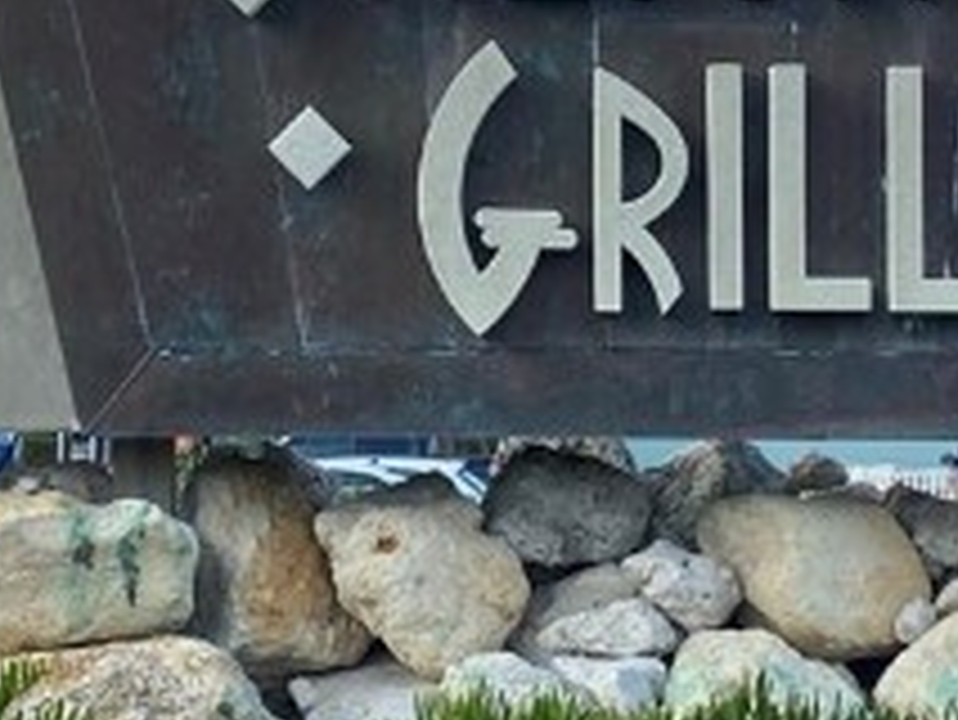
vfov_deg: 11.8
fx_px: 3461
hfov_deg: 15.8
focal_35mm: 125
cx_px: 508
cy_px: 126
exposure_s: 1/905
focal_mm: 4.25
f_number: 1.8
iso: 32
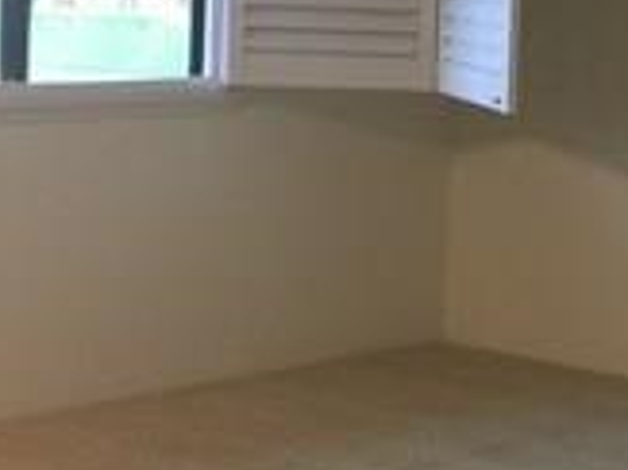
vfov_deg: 12.8
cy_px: 0
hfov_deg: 15.5
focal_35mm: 114
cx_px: 1025
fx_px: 2067
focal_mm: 4.15
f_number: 2.2
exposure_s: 1/15
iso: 80
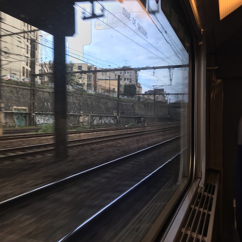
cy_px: 123
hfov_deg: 46.6
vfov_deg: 47.2
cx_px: 84
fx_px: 277
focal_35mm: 35
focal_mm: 4.15
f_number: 2.2
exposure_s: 1/100
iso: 40
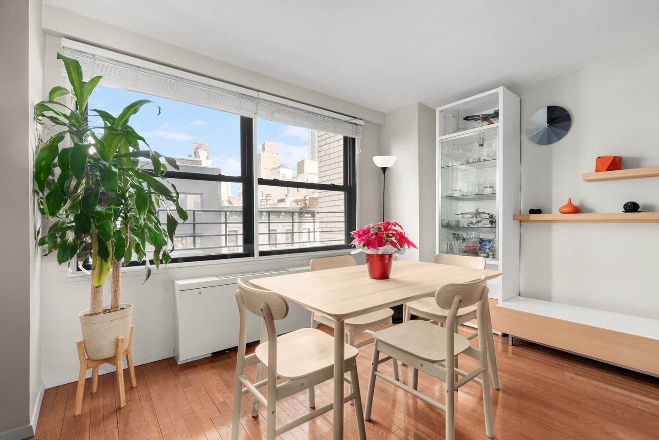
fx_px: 293
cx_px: 330
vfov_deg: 73.7
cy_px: 220
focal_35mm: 16
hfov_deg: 96.7
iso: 400
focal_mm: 16
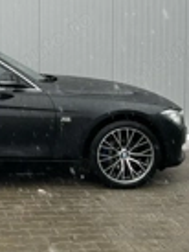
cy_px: 81
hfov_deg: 18.1
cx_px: -57
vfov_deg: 25.5
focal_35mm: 76
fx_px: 552
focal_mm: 5.7
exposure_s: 1/259
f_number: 1.5
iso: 40
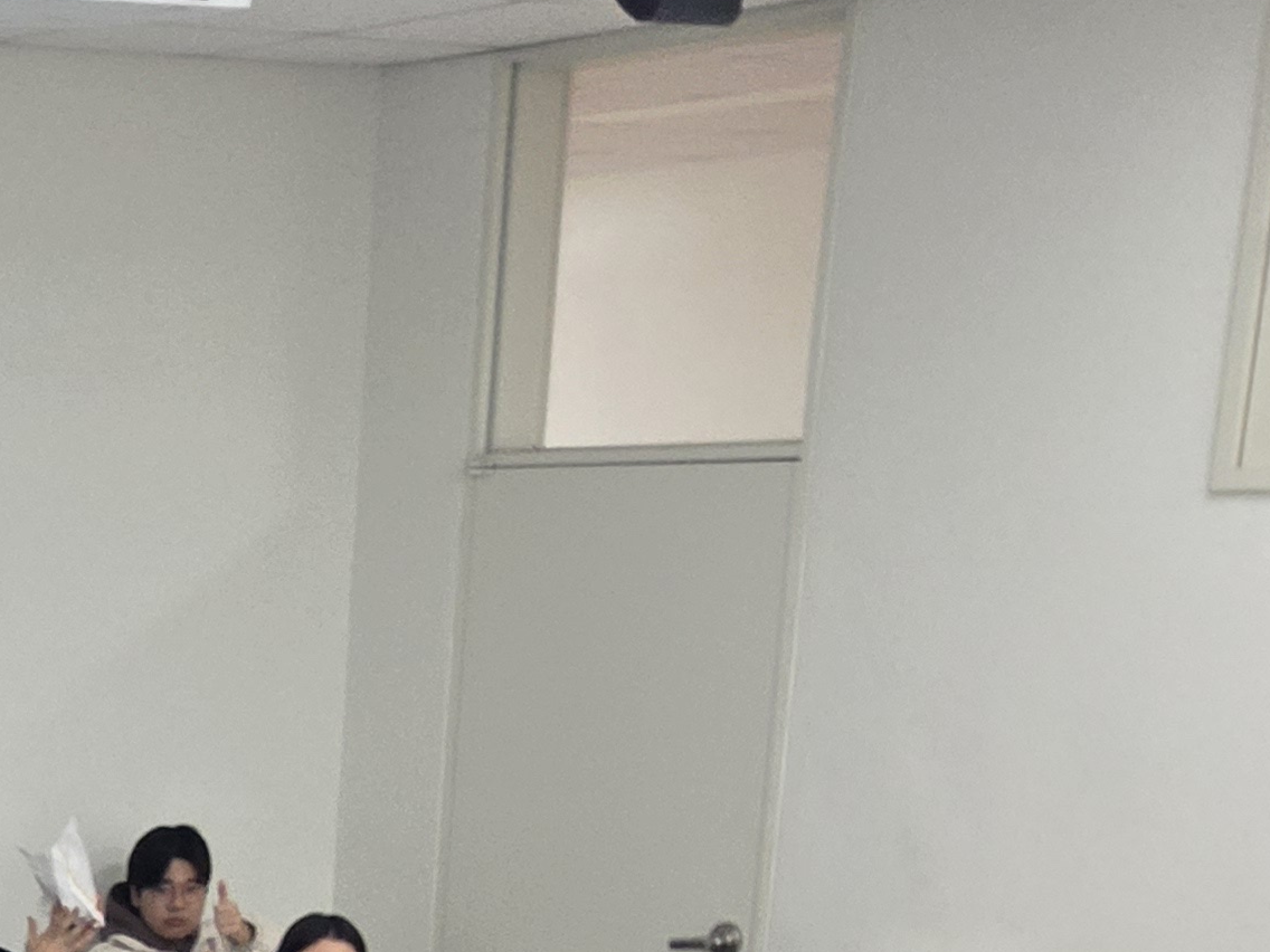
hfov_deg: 19.6
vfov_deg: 15.0
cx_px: -595
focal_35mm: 88
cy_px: 1624
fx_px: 3229
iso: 320
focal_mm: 3.3
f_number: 2.2
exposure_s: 1/120
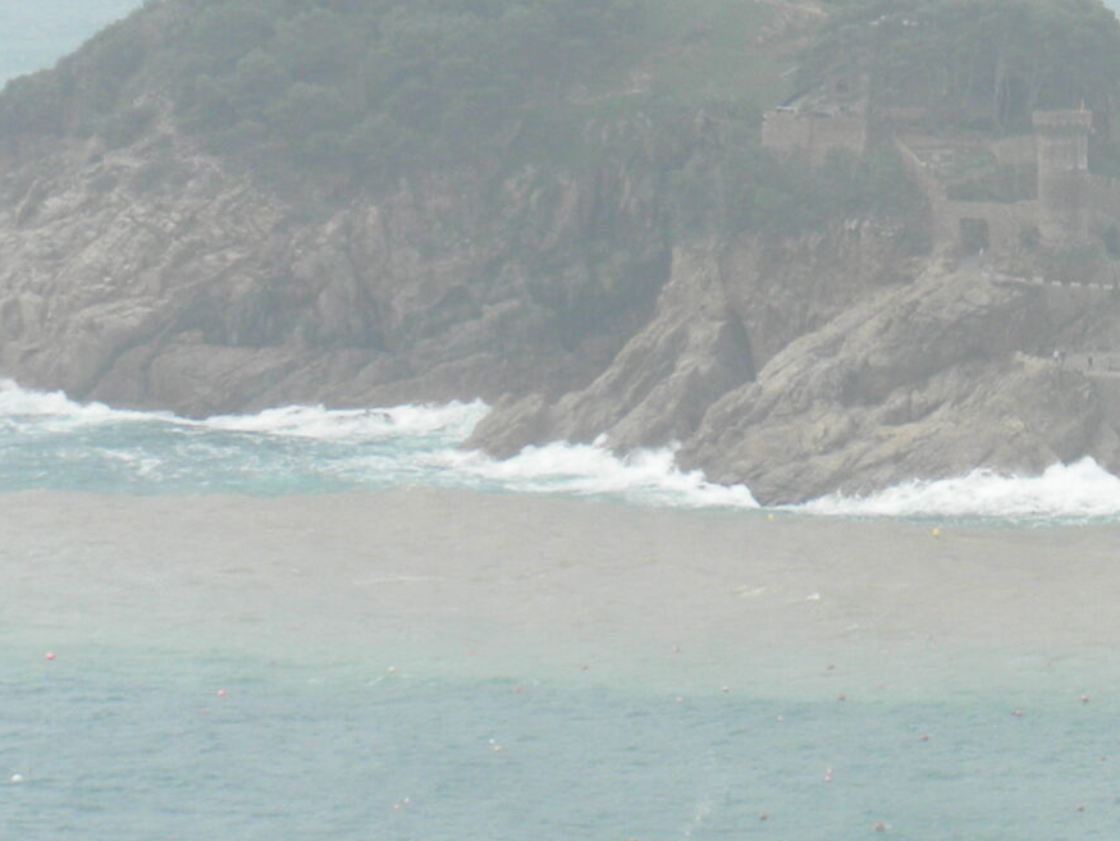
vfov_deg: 4.3
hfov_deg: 5.7
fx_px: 11264
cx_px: 1368
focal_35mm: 348
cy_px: 471
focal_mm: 21
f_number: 5.1
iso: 64
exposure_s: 1/284
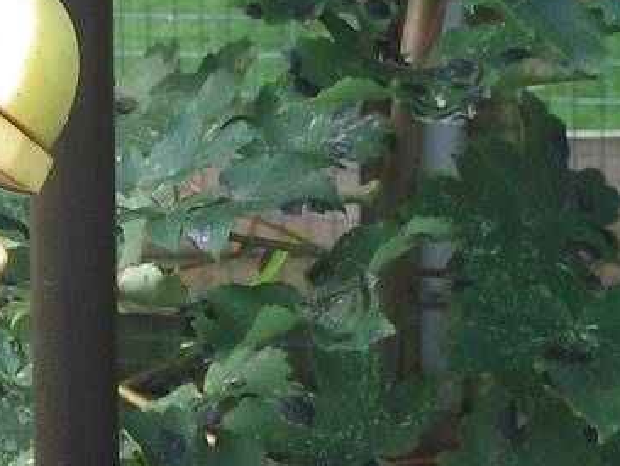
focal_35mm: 271
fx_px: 4857
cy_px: -198
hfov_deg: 7.3
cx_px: 71
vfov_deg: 5.4
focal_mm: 11
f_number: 4.1
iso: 80
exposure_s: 1/50
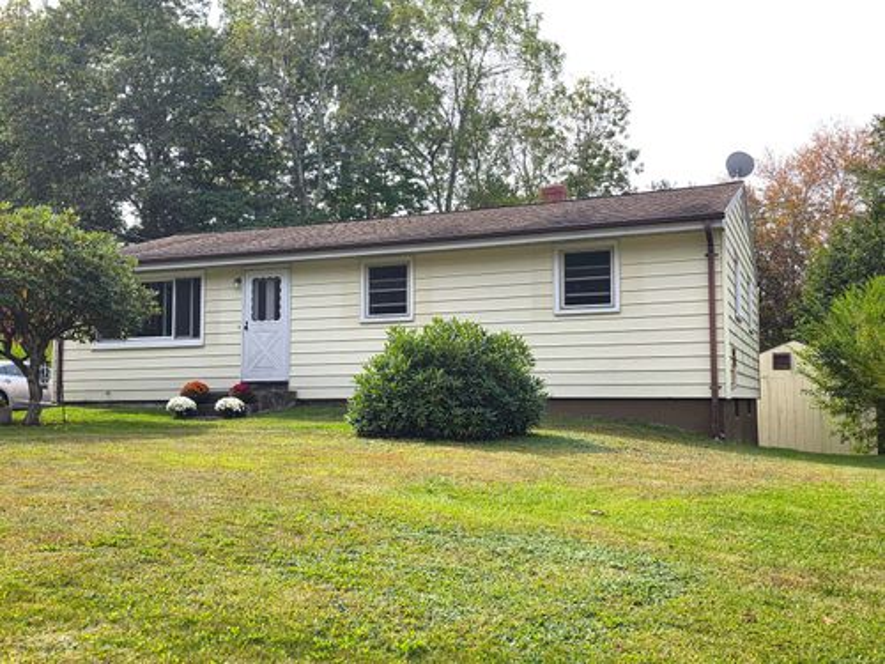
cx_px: 442
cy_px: 332
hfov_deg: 52.6
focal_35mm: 35
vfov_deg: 40.7
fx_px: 895
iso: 40
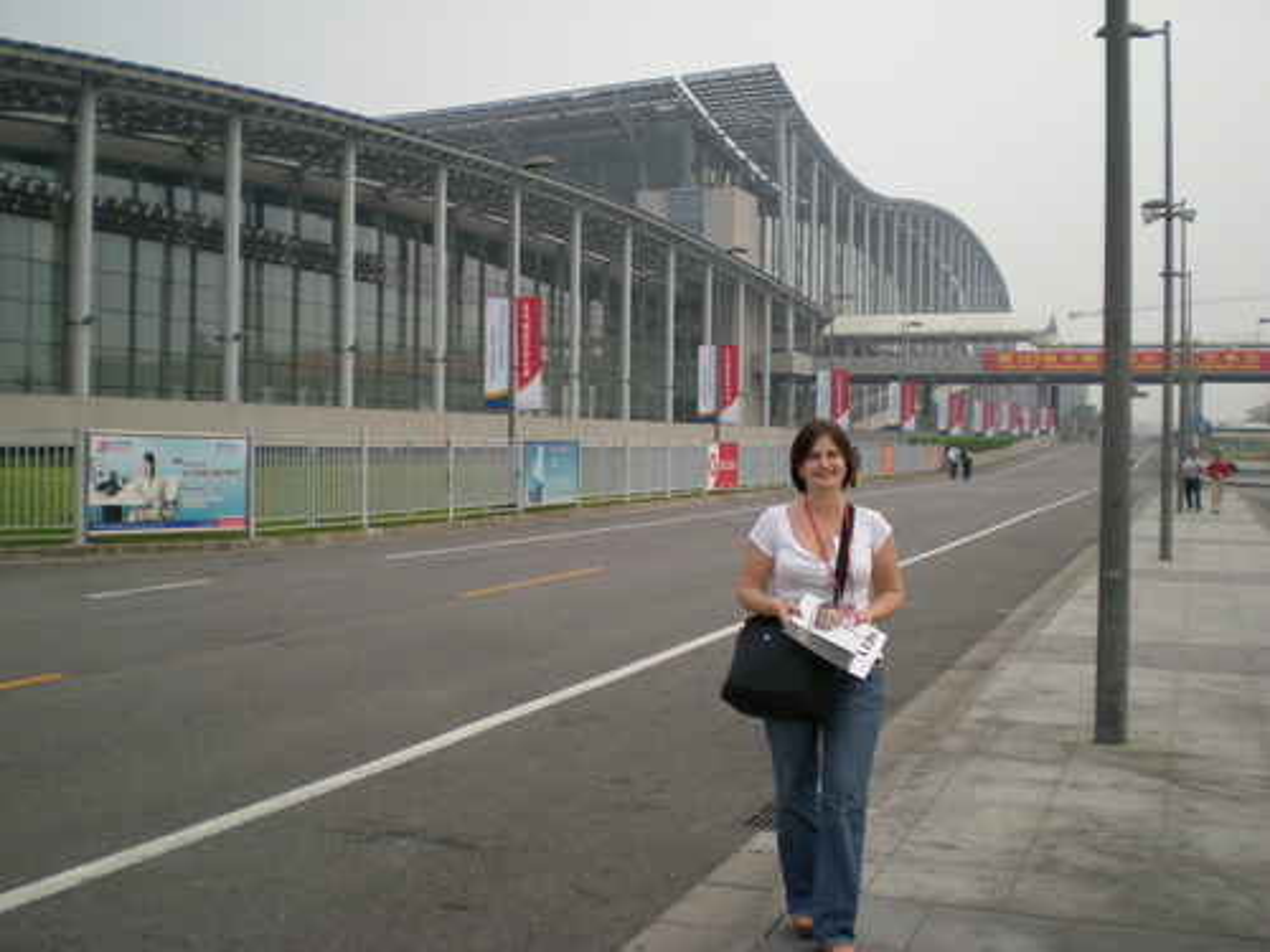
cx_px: 635
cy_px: 476
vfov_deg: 37.7
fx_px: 1394
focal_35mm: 38
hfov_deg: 49.0
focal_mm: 6.3
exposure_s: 1/177
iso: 50
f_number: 3.1
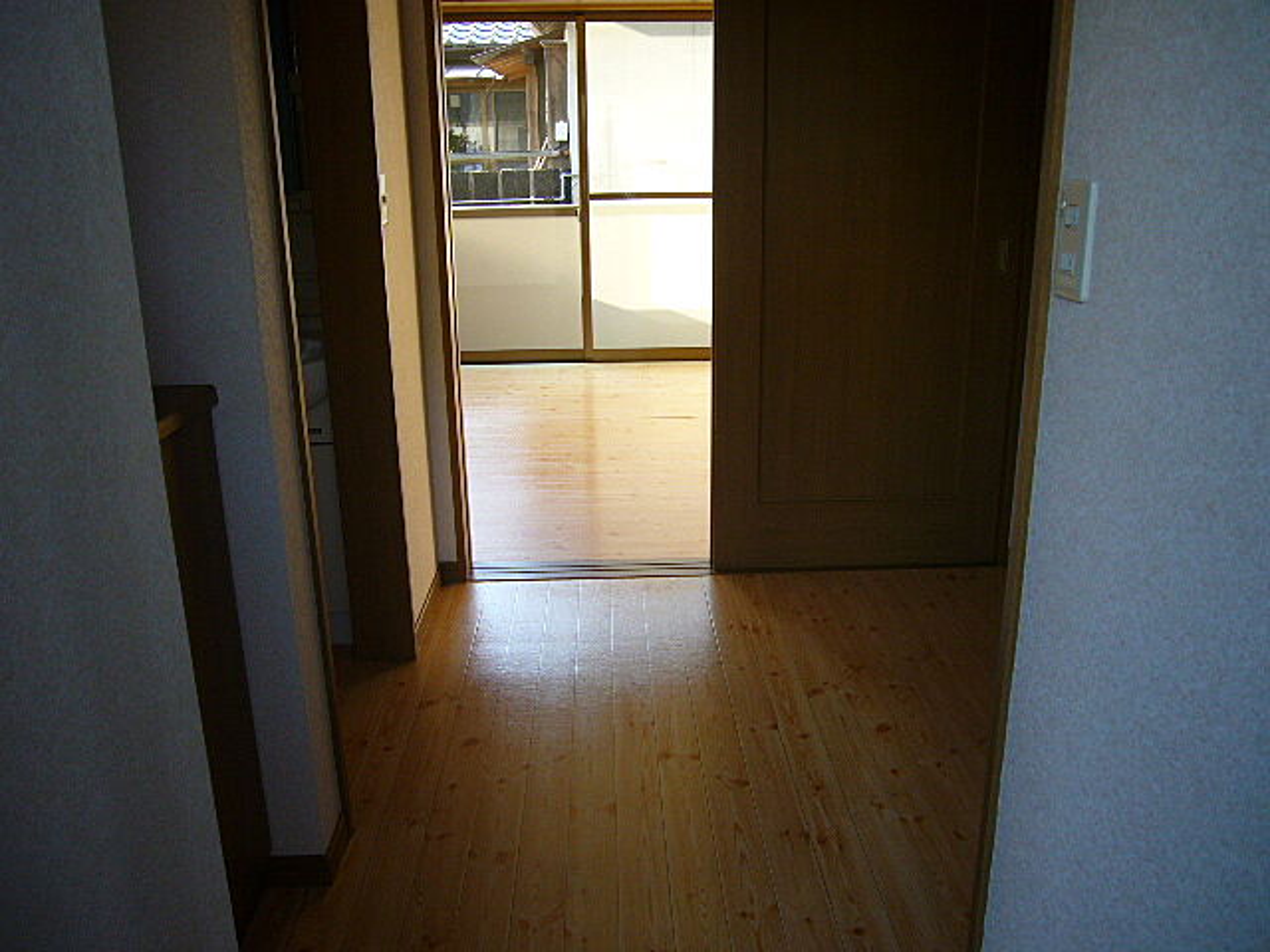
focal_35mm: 28
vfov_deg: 49.7
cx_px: 635
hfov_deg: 63.4
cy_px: 476
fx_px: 1027
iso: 80
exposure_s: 1/60
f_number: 2.8
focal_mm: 4.6
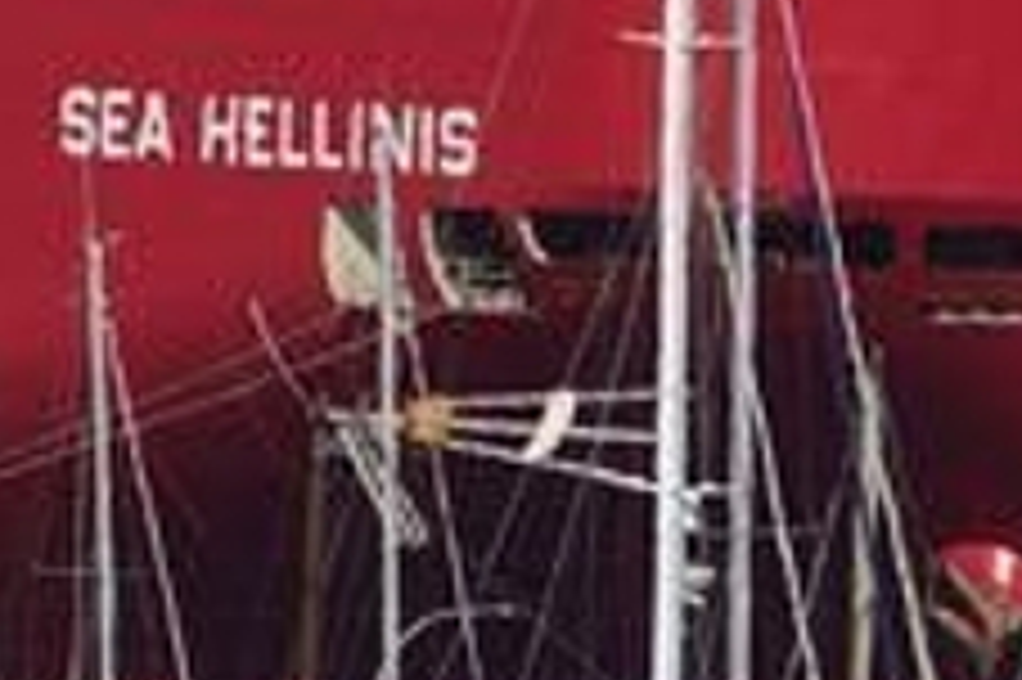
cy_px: -412
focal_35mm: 2479
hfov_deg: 0.8
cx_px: -635
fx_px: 70323
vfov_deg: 0.6
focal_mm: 128.59
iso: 100
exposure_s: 1/1000
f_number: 5
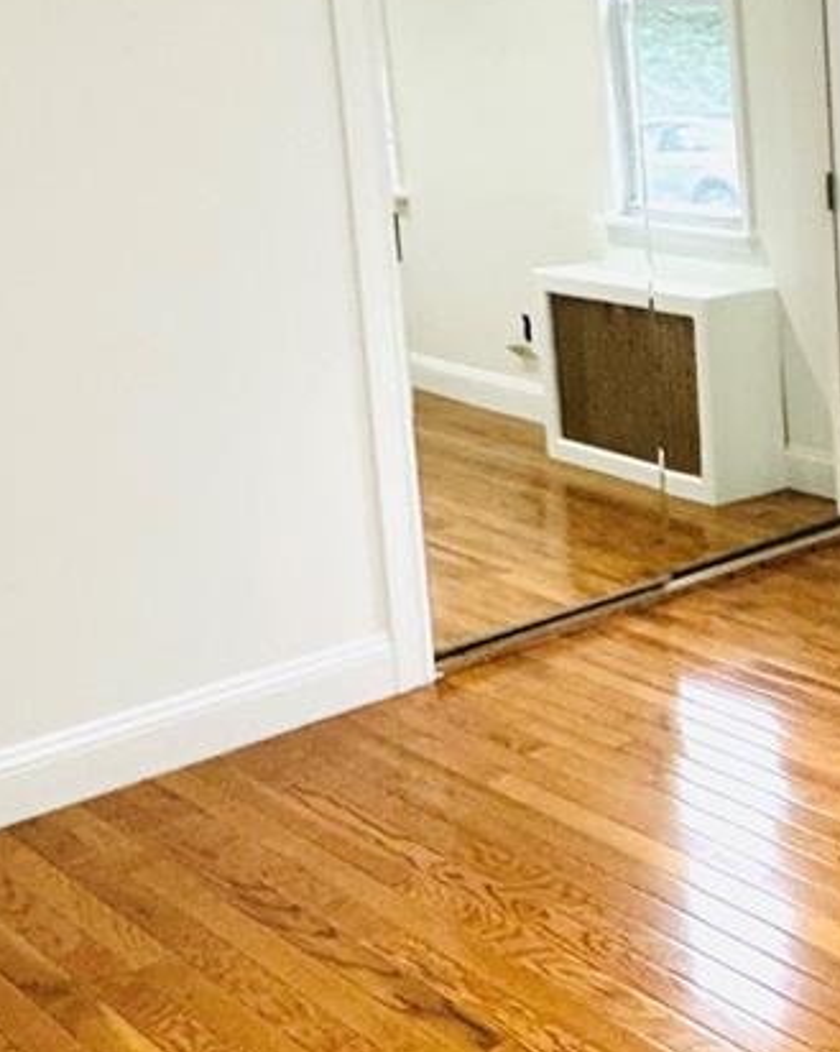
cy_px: 332
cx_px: 1200
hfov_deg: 24.3
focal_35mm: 51
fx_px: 1587
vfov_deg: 36.2
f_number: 2.2
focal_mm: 2.22
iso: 200
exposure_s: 1/60
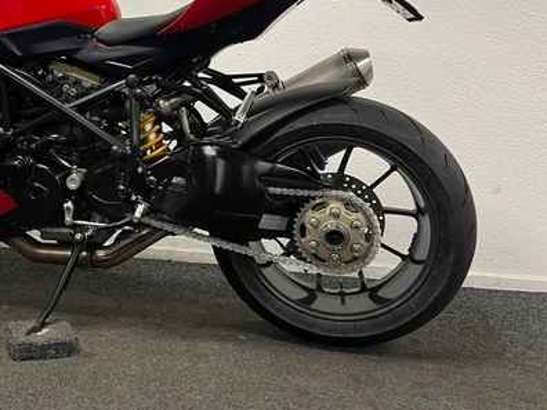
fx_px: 664
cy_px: 99
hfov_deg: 42.8
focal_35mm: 42
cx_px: 111
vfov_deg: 33.6
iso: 80
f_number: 1.6
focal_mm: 5.1
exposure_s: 1/50
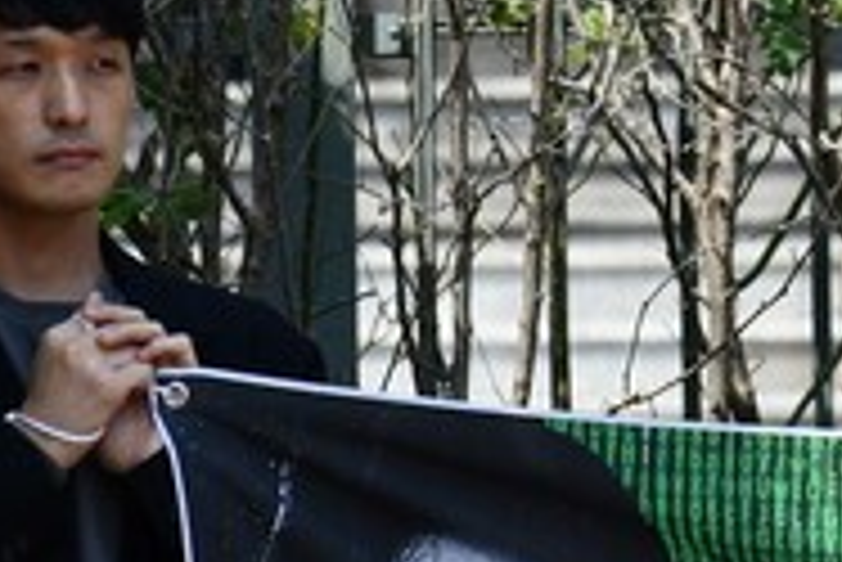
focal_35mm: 771
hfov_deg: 2.7
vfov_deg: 1.8
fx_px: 18046
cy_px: 72
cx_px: 1162
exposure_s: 1/1250
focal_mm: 160
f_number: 9
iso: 500
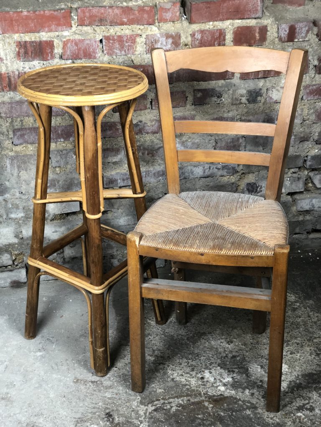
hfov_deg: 28.0
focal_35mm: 52
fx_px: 643
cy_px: 214
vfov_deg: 36.8
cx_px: 160
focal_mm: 6
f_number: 2.4
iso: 100
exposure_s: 1/33
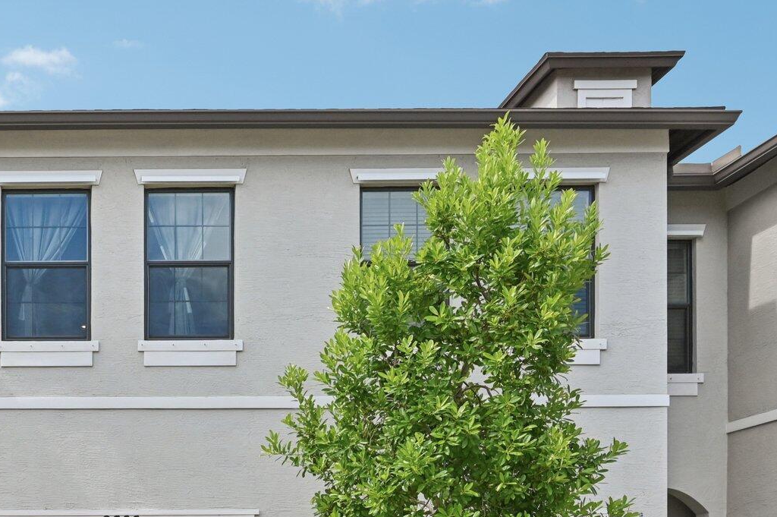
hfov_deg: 41.8
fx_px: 884
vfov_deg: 32.0
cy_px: 383
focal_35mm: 41
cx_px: 17
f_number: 8
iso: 640
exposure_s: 1/1250
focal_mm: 20.5
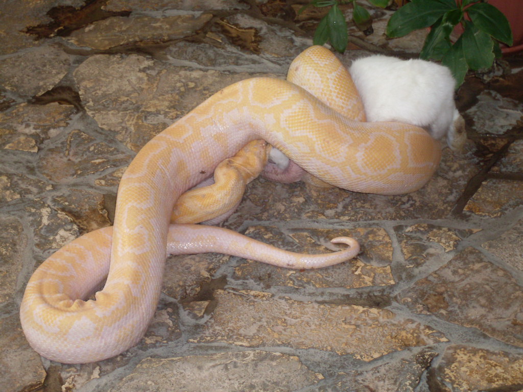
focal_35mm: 103
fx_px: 1556
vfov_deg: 14.4
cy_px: 196
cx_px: 262
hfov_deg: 19.1
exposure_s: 1/60
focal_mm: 17.1
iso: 160
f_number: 4.8
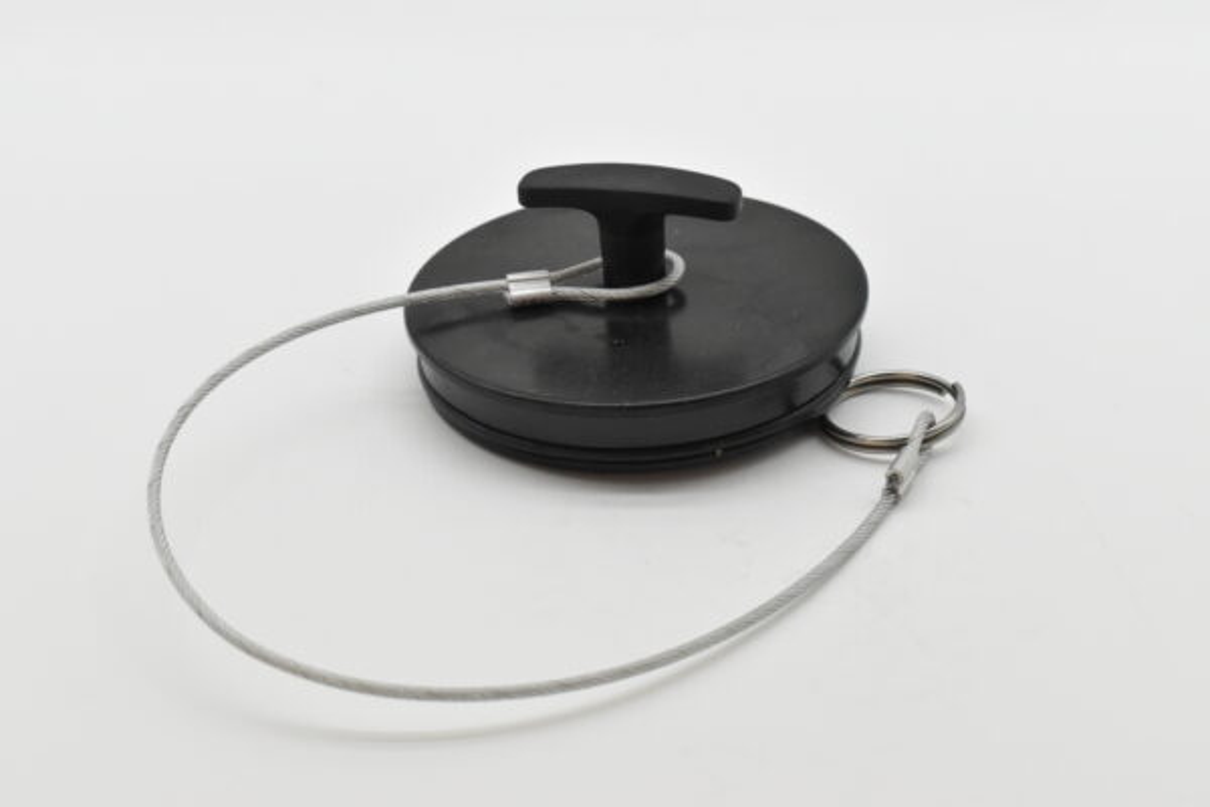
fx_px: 2420
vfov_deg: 18.9
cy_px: 404
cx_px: 605
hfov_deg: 28.1
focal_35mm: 72
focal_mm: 48
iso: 1600
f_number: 8
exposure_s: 1/1250
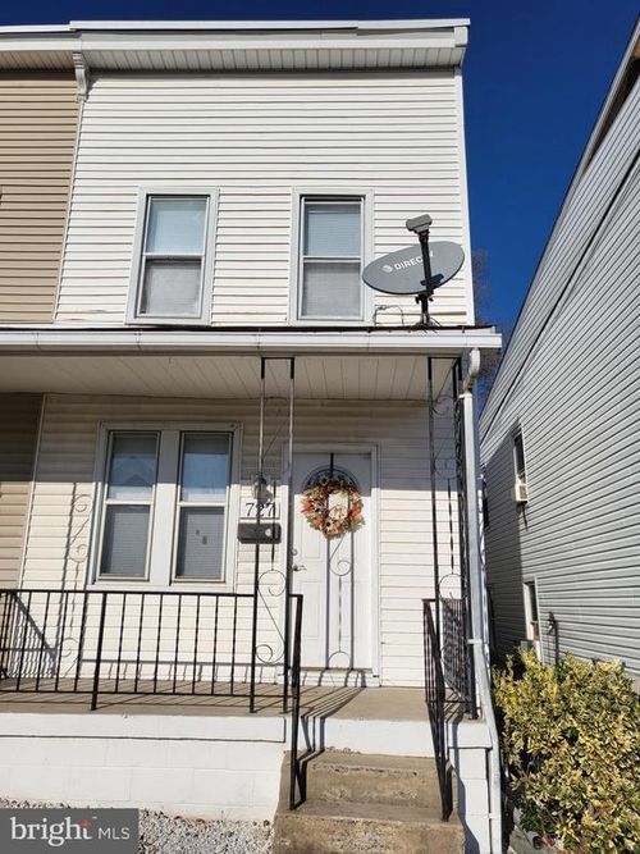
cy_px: 427
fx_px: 641
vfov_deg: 67.3
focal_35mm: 26
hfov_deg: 53.0
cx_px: 320
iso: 50
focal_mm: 4.25
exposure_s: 1/8279
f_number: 1.8
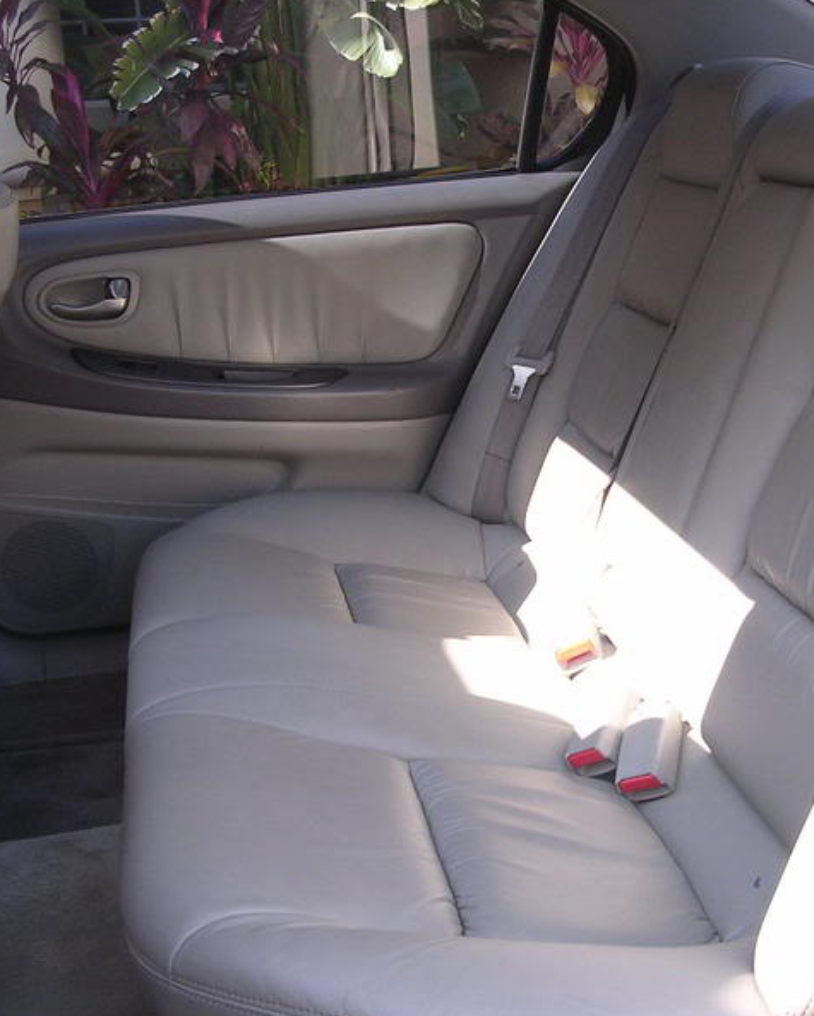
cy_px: 507
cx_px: 581
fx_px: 1505
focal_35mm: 50
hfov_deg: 29.9
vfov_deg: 37.3
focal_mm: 5.8
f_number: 2.8
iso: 100
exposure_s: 1/145
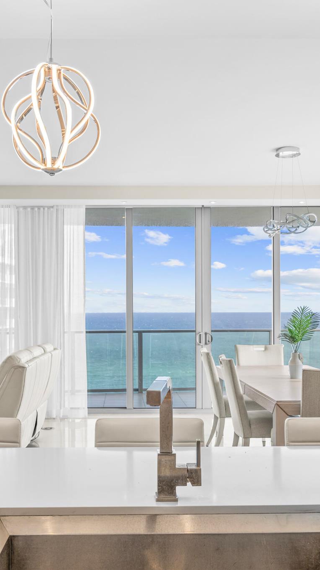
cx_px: 127
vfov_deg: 52.8
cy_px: 283
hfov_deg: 31.1
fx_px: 573
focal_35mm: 38
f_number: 8
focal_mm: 24
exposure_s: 1/10
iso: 64
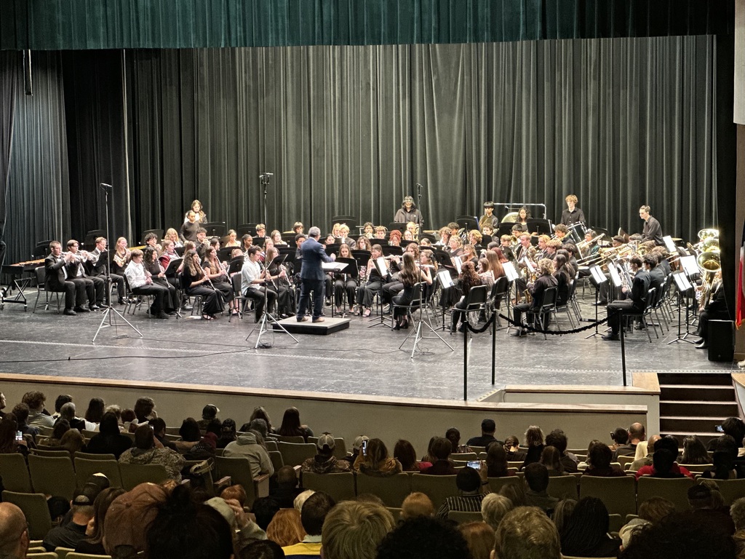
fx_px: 1657
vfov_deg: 19.1
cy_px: 280
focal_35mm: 77
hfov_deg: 25.3
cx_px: 372
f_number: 2.8
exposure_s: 1/15
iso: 640
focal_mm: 9
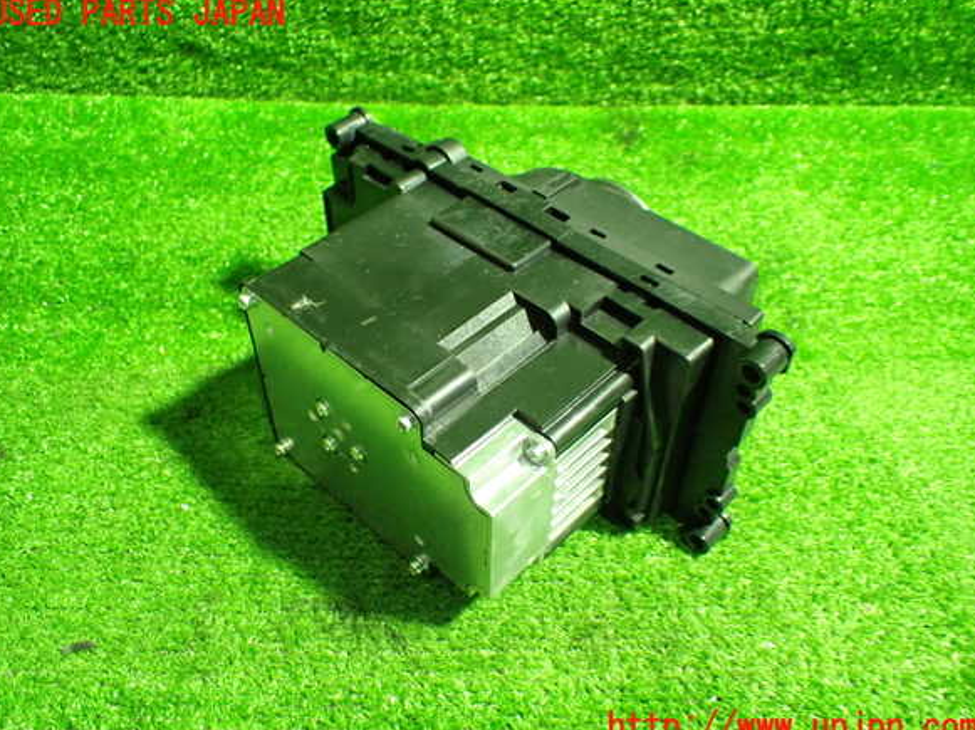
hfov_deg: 58.4
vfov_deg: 45.4
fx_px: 873
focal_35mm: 31
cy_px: 371
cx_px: 483
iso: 800
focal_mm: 5.4
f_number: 2.3
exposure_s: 1/30
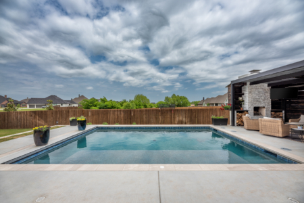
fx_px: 118
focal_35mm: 14
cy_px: 102
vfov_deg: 81.2
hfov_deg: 104.3
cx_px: 152
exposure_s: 1/500
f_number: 8
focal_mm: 14
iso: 64
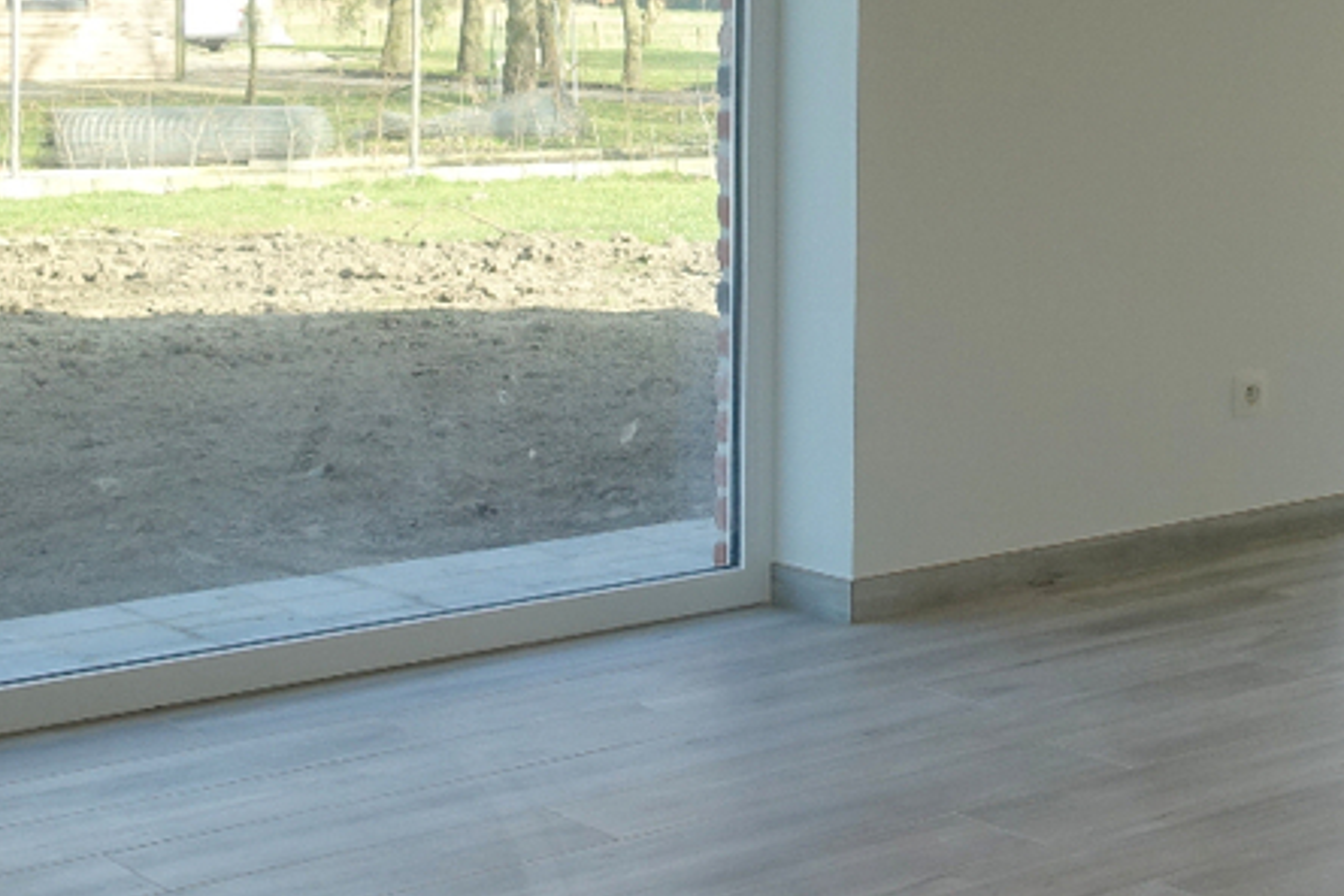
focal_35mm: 73
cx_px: 1414
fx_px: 2725
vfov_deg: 18.1
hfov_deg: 26.0
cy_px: -33
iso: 125
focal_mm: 8.8
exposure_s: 1/160
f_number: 4
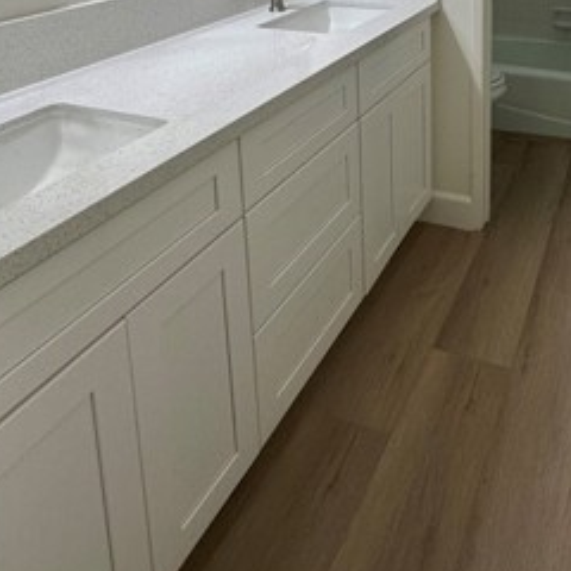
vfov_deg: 42.5
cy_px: -7
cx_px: 423
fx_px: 616
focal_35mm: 33
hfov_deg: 48.0
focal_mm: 2.22
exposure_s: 1/120
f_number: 2.2
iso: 125
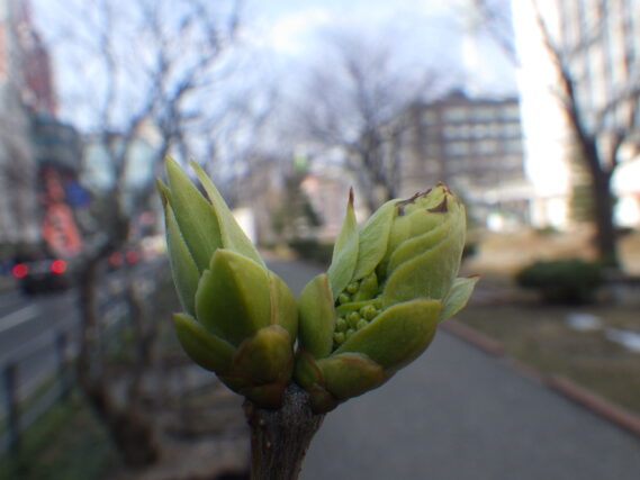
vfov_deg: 41.8
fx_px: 629
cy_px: 240
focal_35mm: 34
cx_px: 320
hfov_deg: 53.9
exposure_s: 1/400
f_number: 4.6
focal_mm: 6.1
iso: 125
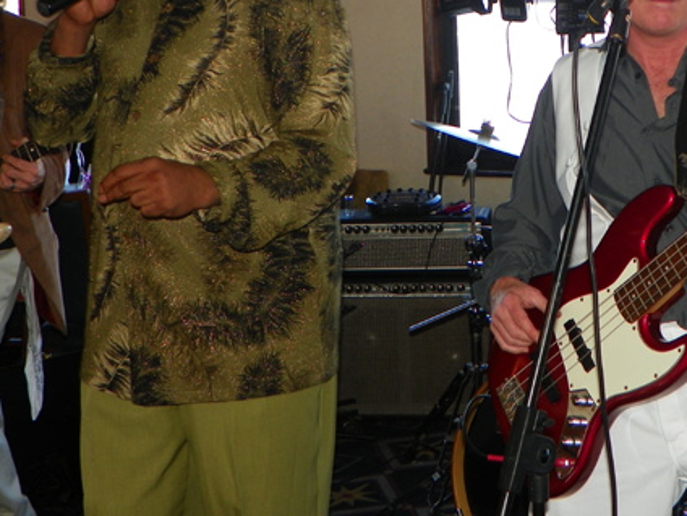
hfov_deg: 28.3
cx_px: 468
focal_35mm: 68
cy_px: 42
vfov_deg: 21.1
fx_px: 1350
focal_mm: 6.4
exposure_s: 1/30
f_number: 3.2
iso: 64
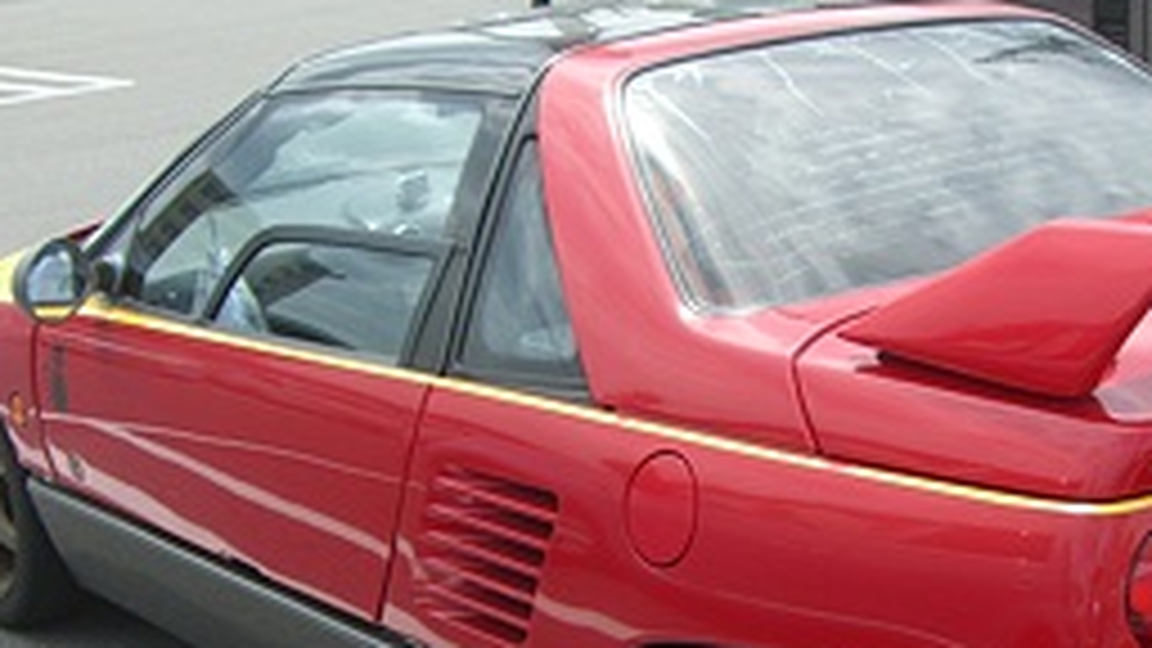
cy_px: 572
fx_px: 2230
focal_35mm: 73
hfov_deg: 28.5
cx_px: 866
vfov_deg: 16.3
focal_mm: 6.2
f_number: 4.3
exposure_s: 1/400
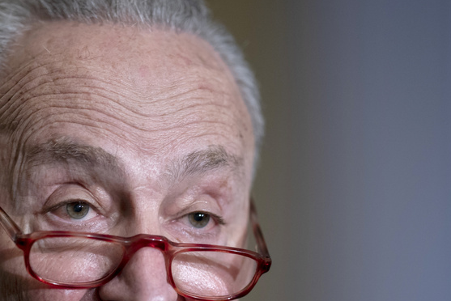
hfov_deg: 8.3
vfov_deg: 5.5
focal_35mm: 248
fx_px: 3108
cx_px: 149
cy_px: 259
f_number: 1.8
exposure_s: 1/400
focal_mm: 135
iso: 1600
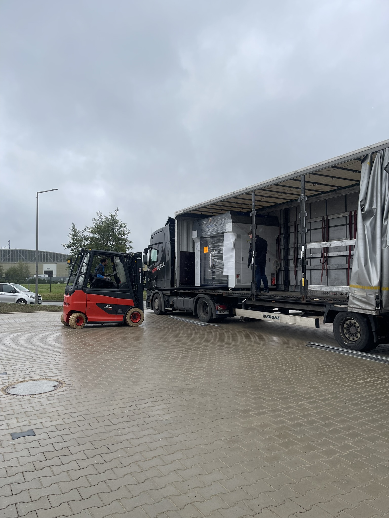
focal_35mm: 25
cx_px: 194
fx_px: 375
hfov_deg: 54.9
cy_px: 259
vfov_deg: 69.4
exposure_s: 1/1618
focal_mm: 5.1
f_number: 1.6
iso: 32
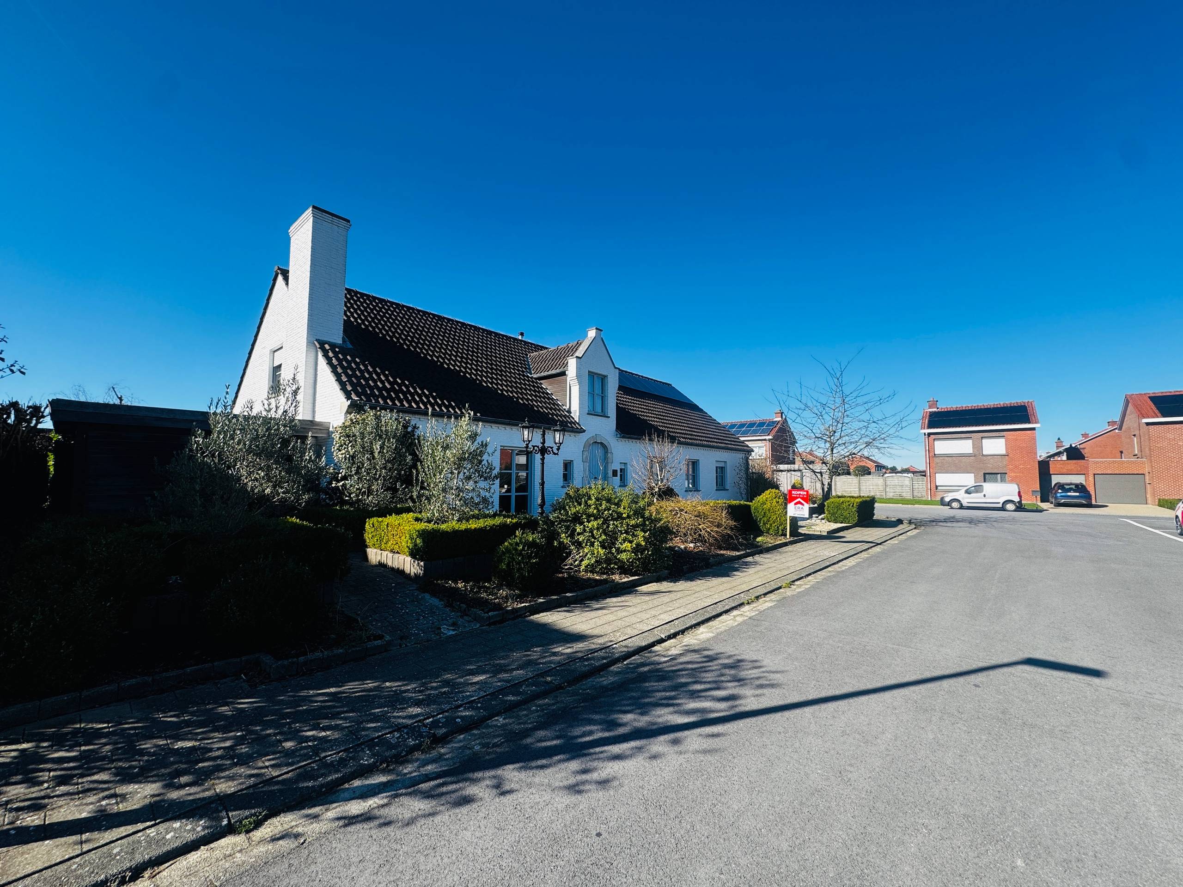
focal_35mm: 14
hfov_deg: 102.1
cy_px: 444
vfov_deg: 85.7
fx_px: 478
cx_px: 592
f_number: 2.2
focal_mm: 2.22
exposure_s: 1/1094
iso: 50
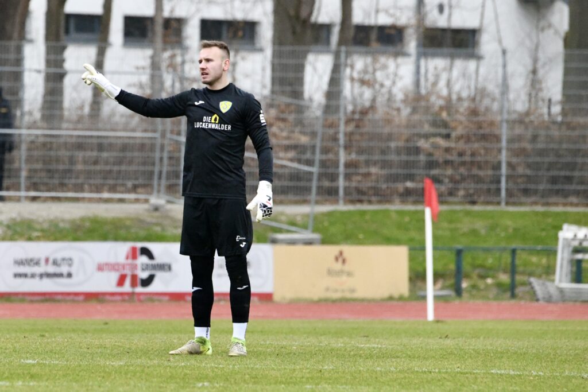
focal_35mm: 400
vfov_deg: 3.4
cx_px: 294
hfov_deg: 5.2
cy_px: 196
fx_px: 6534
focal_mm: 400
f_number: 9
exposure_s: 1/1600
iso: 8000
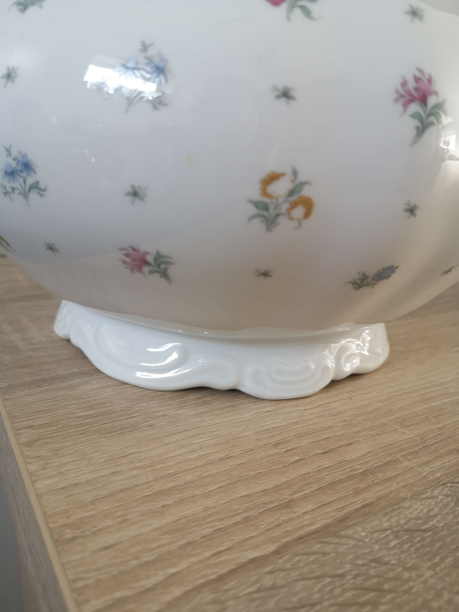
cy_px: 306
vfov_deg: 65.3
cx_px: 230
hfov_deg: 51.4
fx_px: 477
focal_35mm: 27
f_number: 1.8
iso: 160
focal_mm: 3.95
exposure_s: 1/50
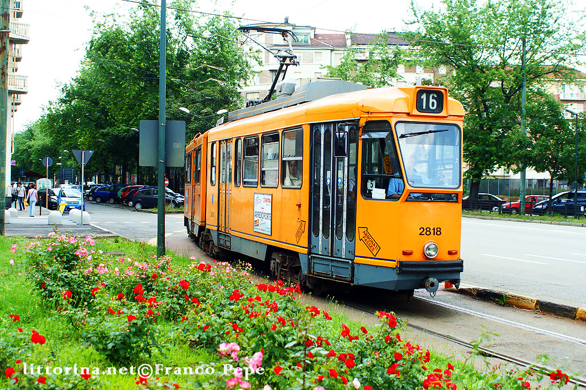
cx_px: 293
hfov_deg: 37.9
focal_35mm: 52
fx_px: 854
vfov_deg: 25.7
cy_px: 195
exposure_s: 1/500
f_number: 4
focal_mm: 35
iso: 400
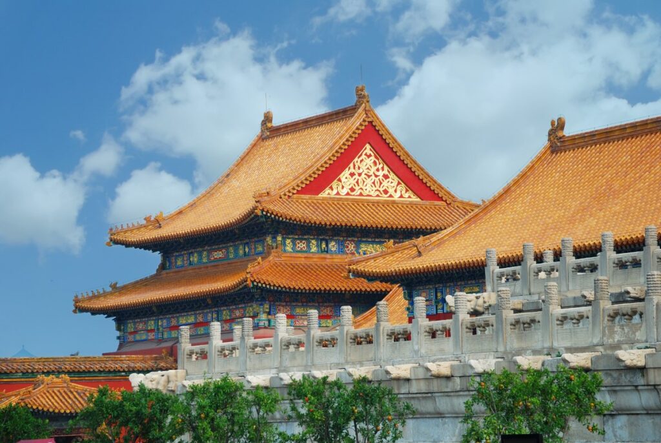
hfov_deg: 18.2
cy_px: 222
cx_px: 330
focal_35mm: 112
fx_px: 2069
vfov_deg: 12.2
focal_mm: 75
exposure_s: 1/200
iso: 100
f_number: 5.6
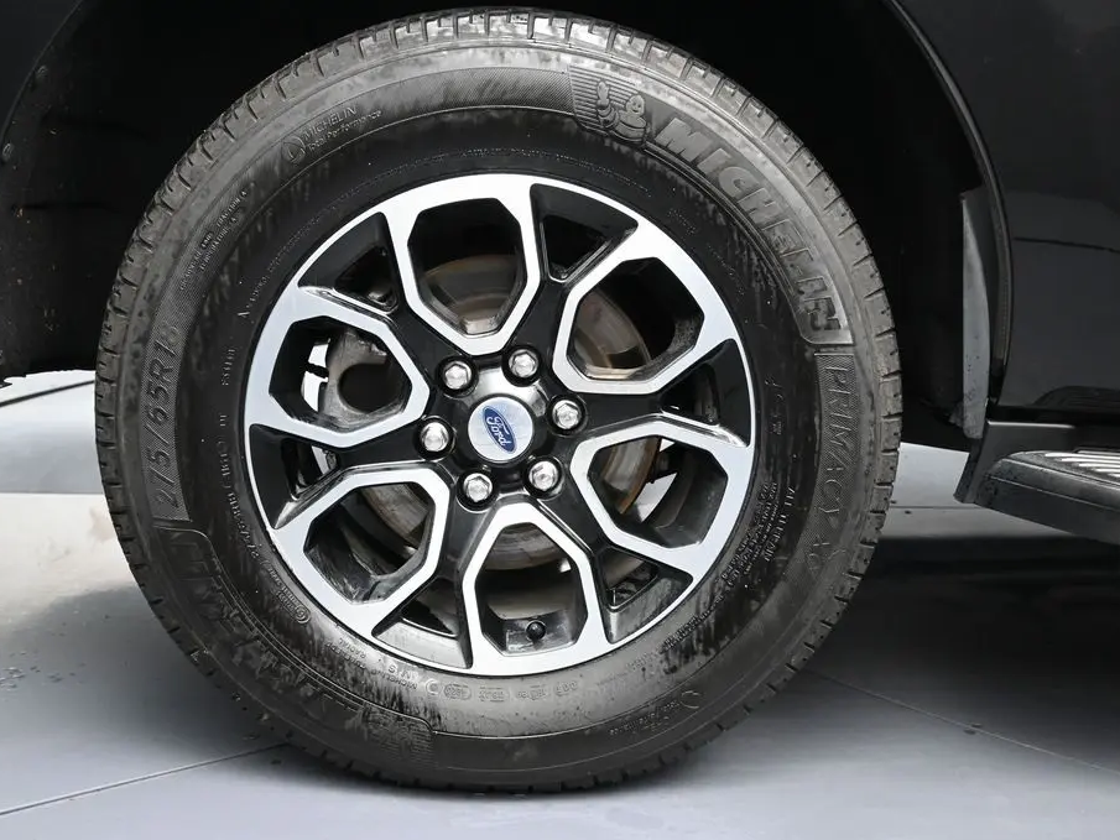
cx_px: 517
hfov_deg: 49.4
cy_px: 421
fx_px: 1215
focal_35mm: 38
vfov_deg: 38.2
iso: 1600
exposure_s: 1/125
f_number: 4.2
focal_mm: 23
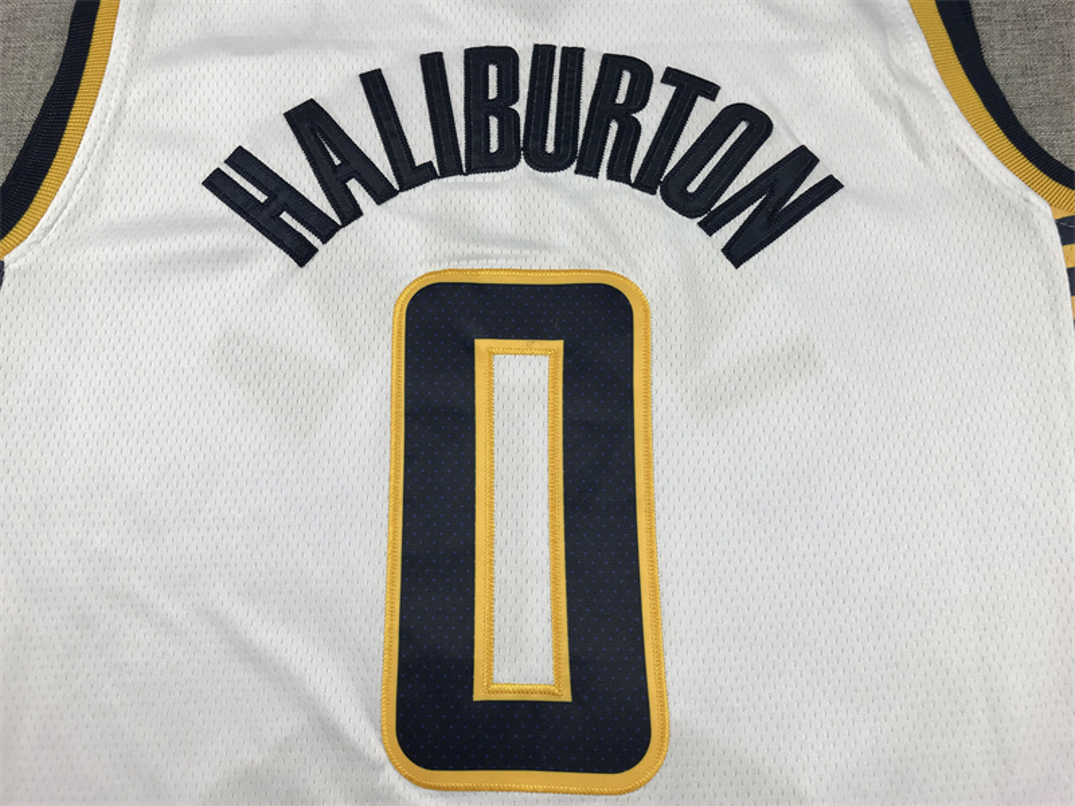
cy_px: 403
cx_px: 538
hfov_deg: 63.4
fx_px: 870
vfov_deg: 49.7
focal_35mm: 28
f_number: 1.8
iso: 20
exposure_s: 1/122
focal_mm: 3.99
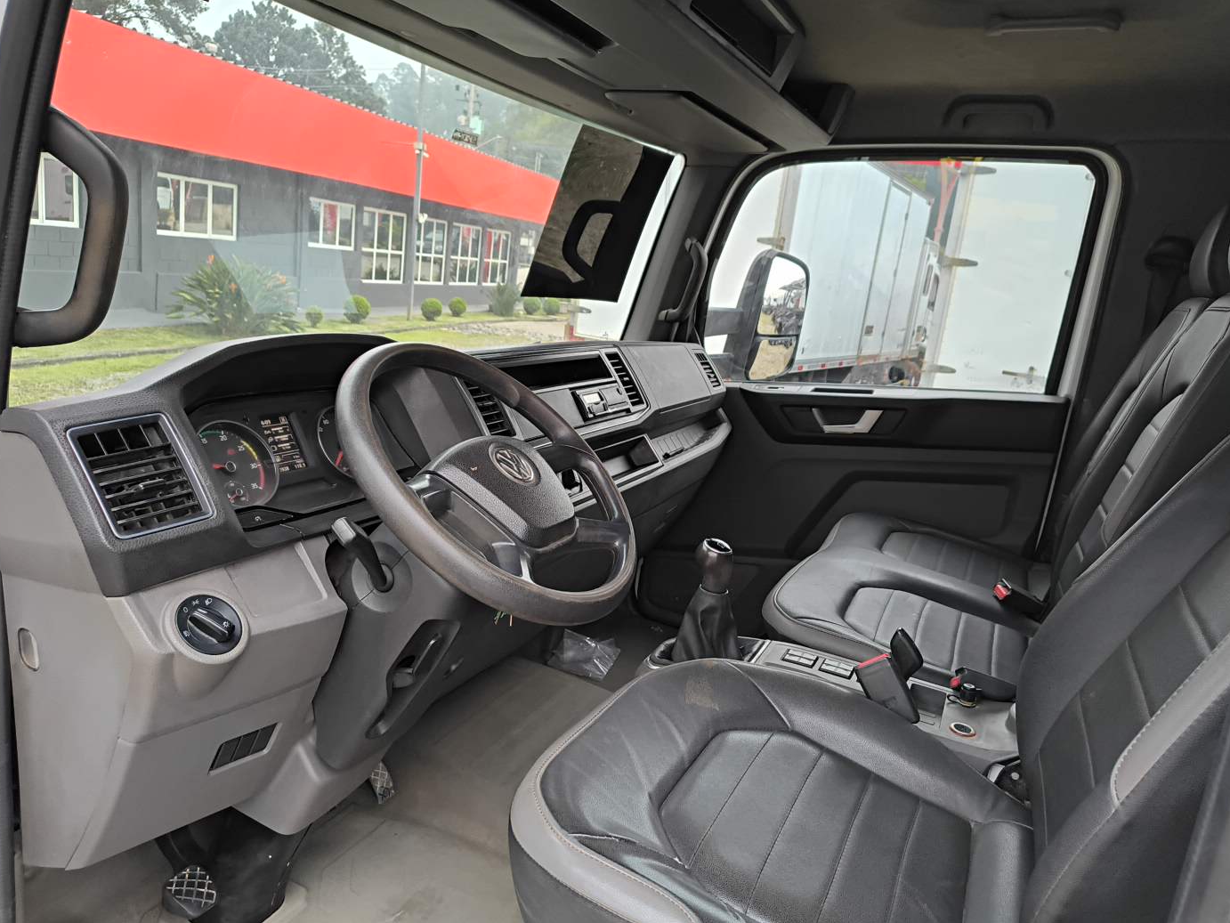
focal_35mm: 25
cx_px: 627
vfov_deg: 54.9
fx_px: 888
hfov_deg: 69.4
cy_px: 466
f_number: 1.8
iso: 223
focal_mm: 5.56
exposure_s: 1/120
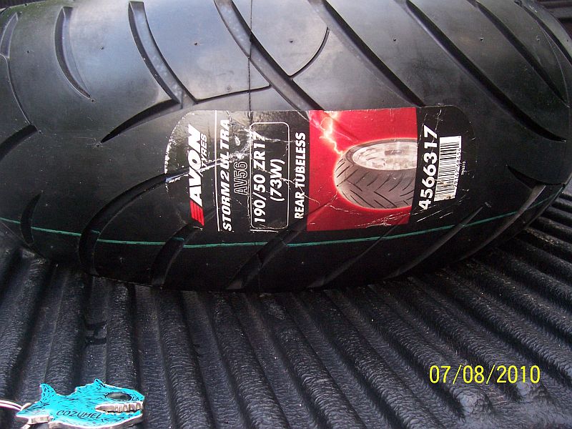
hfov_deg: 54.0
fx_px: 562
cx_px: 286
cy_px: 214
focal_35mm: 34
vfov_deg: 41.8
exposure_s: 1/30
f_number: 2.7
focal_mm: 5.6
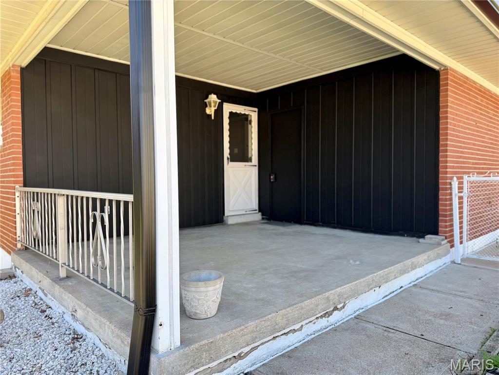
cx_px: 250
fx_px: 346
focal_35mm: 24
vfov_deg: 56.8
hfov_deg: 71.6
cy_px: 188
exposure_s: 1/438
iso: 80
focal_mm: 6.76
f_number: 1.78
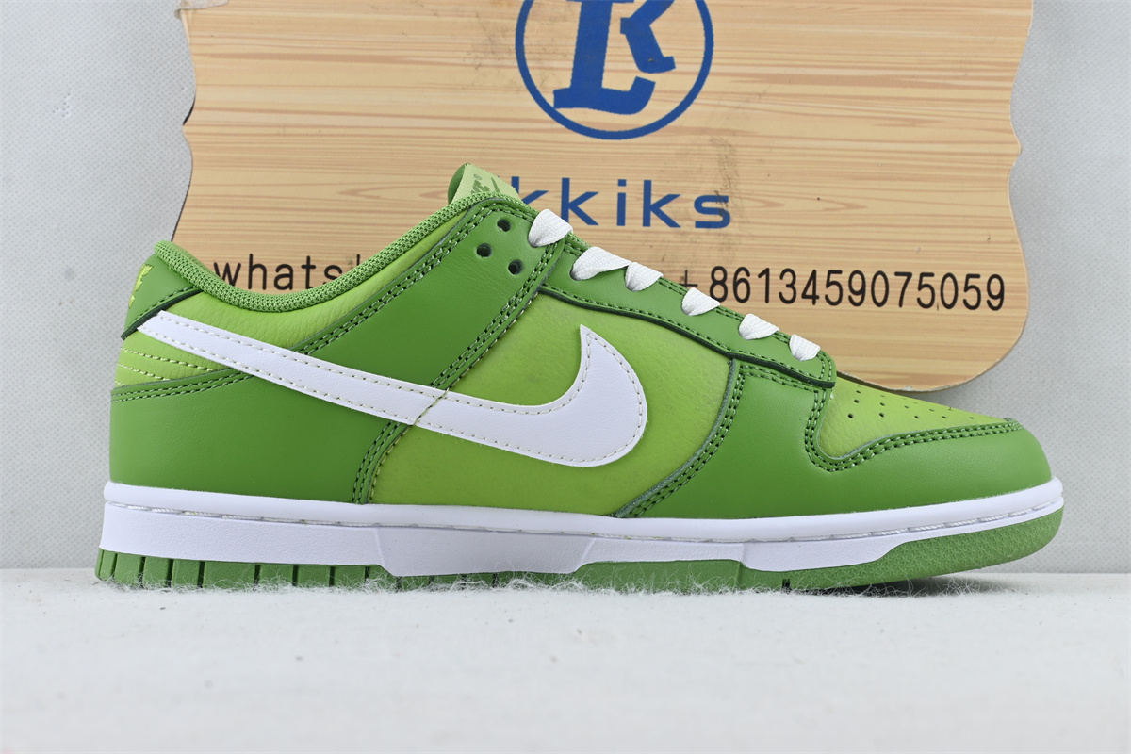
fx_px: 1743
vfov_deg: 24.4
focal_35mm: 56
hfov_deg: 35.9
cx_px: 566
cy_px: 377
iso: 100
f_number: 10
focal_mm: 37
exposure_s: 1/15
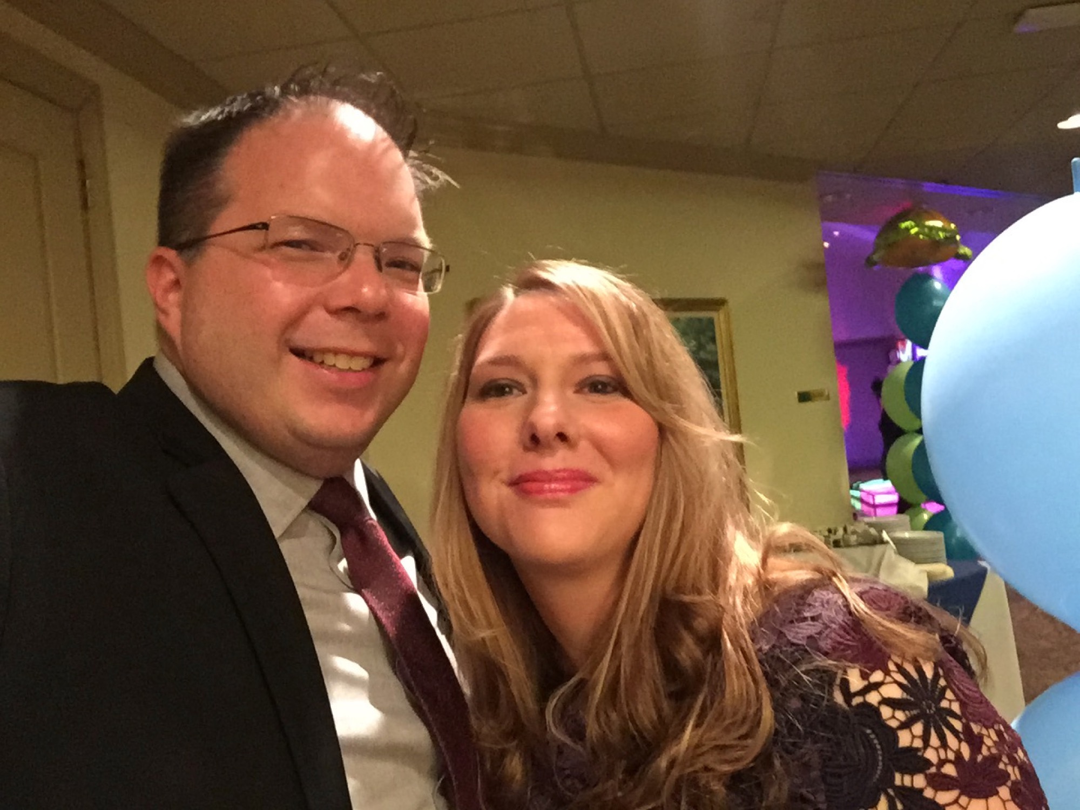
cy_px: 405
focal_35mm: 31
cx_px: 540
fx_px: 967
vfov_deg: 45.4
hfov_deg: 58.4
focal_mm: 2.65
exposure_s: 1/15
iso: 500
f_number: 2.2
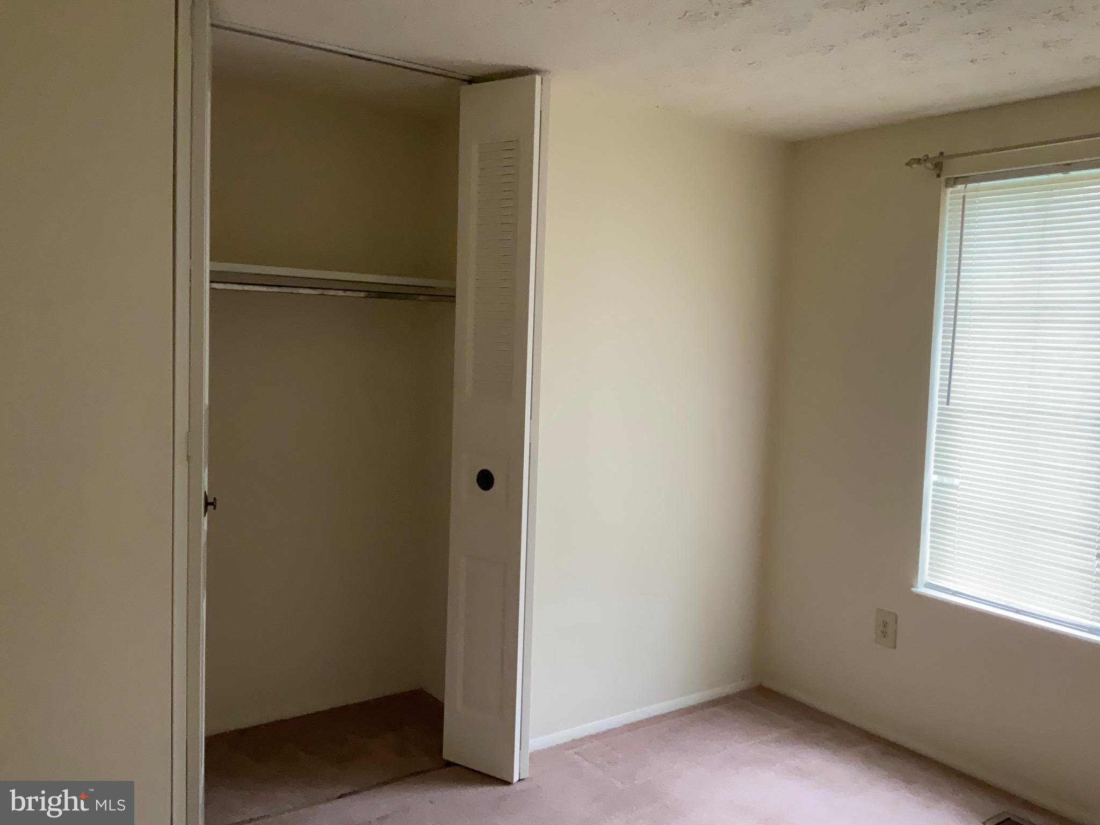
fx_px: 922
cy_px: 412
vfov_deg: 48.2
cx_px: 550
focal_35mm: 29
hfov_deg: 61.7
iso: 250
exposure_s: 1/60
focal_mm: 3
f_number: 1.8
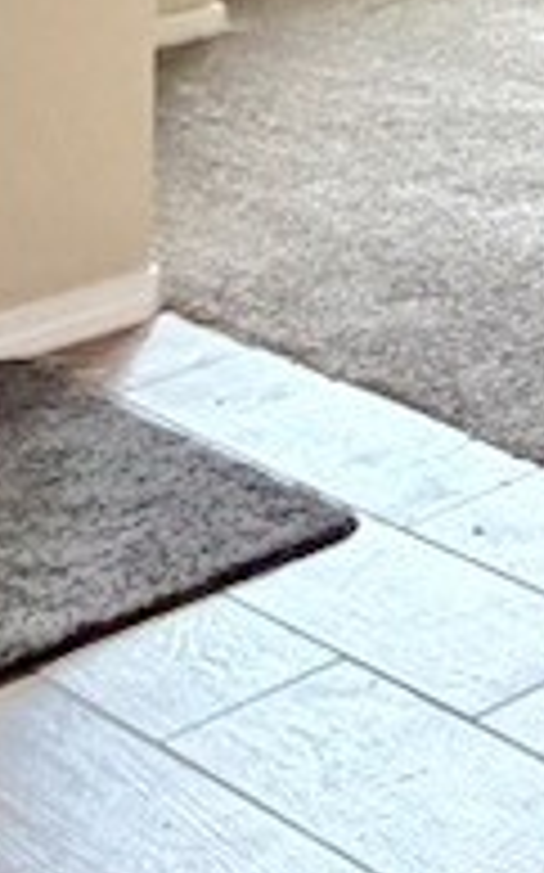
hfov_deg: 8.7
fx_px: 2328
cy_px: -648
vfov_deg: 17.6
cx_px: 1974
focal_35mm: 98
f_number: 2.2
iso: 320
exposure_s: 1/121
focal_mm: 2.22
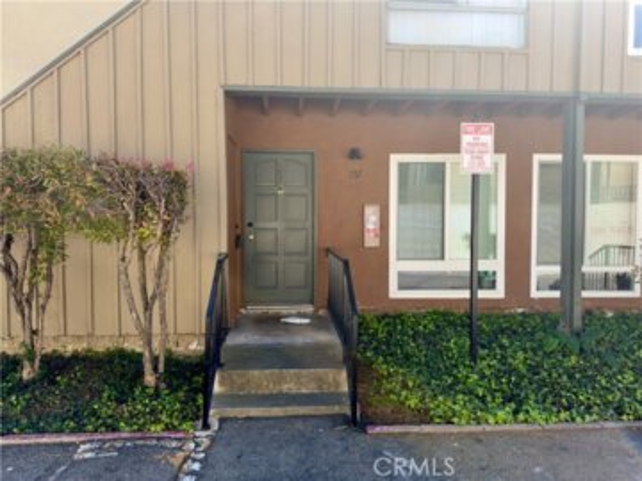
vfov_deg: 56.8
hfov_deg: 71.6
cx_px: 321
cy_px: 240
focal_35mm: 24
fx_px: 445
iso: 64
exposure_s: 1/1013
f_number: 1.78
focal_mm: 6.76
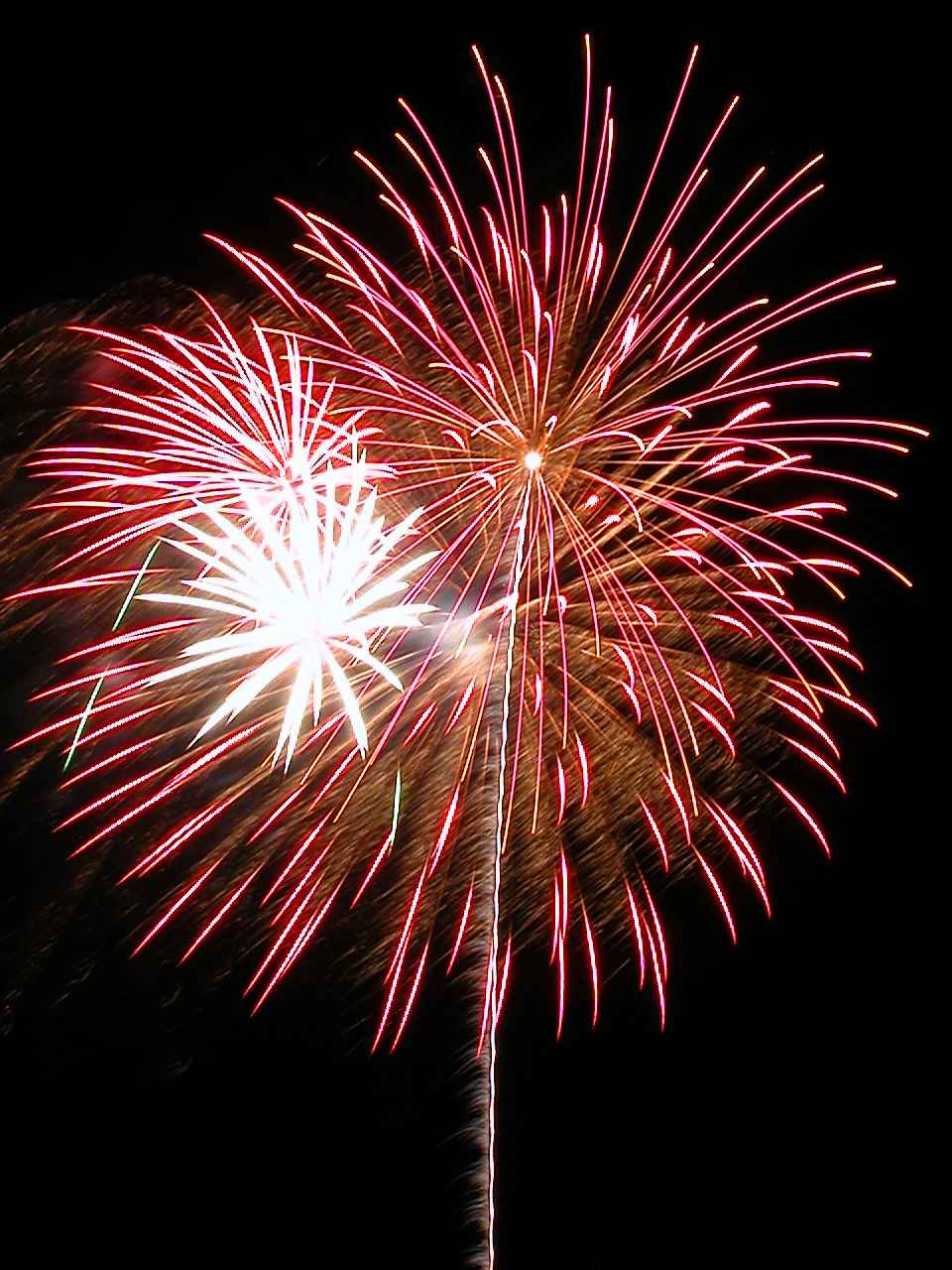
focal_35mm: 35
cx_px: 476
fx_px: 1283
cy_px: 635
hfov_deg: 40.7
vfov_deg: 52.6
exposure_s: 4
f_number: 8
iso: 100
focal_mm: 8.9
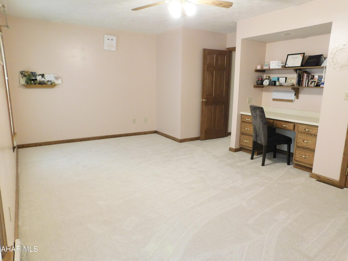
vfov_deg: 56.8
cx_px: 174
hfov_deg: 71.6
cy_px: 130
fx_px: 241
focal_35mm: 24
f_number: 3
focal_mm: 4.1
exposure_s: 1/20
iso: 400
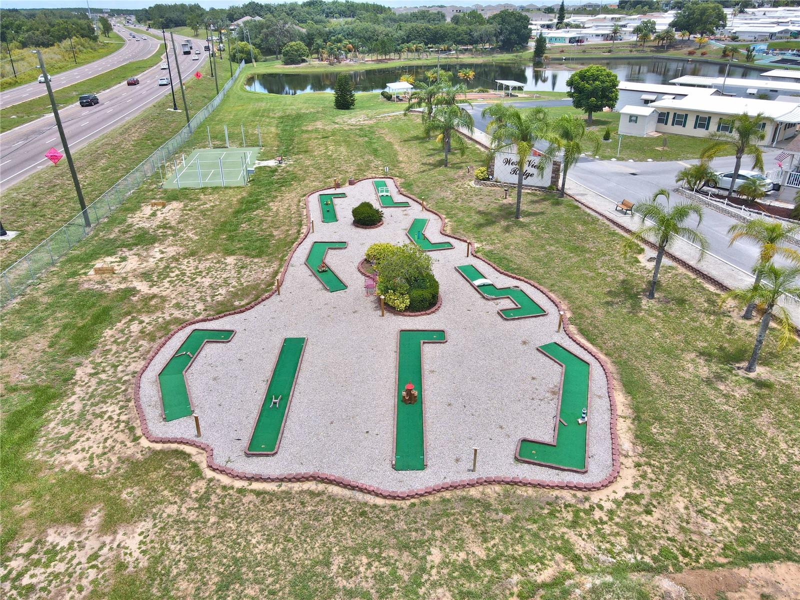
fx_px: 555
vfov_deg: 56.8
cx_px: 400
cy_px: 300
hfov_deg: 71.6
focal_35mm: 24
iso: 100
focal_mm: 4.5
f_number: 2.8
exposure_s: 1/725
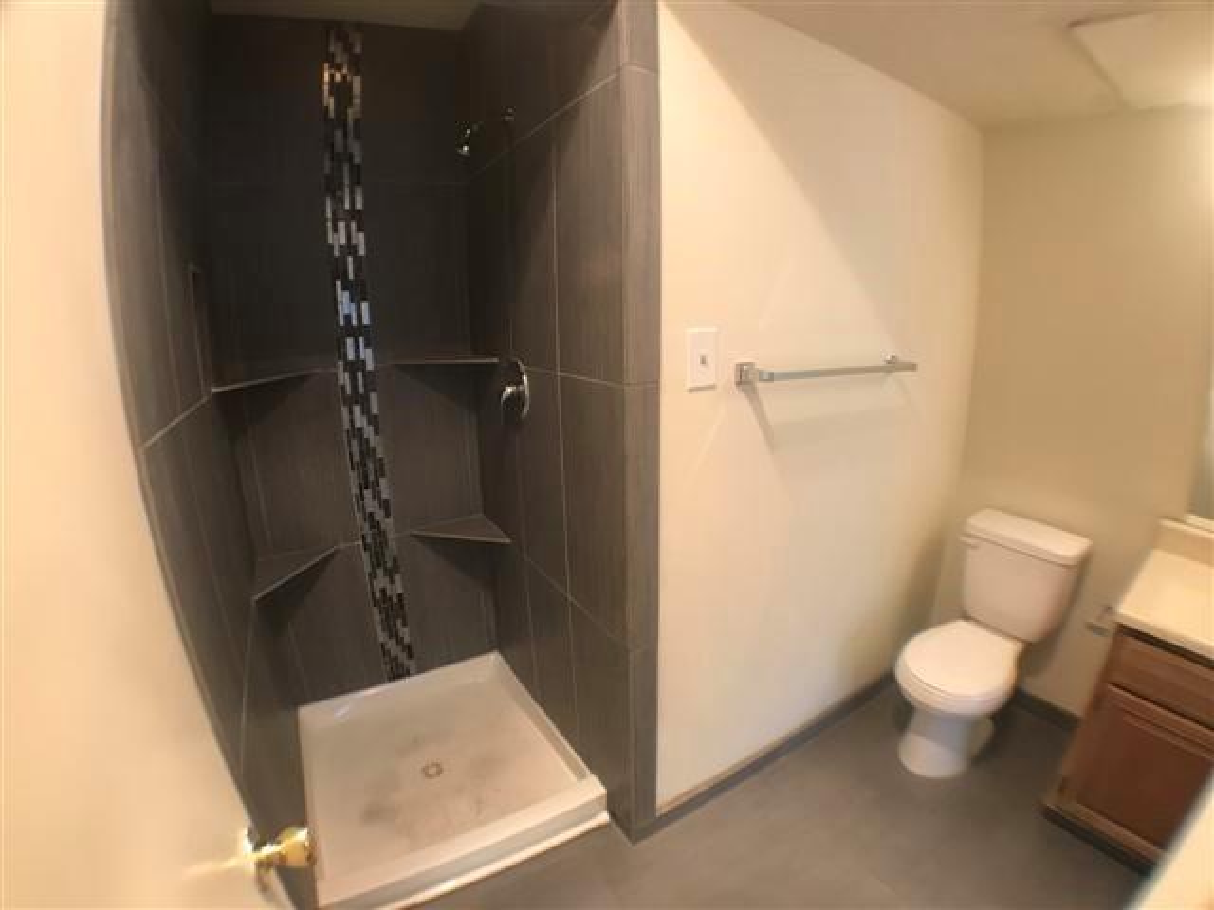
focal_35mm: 28
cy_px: 455
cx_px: 607
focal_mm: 3.99
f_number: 1.8
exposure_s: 1/24
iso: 40
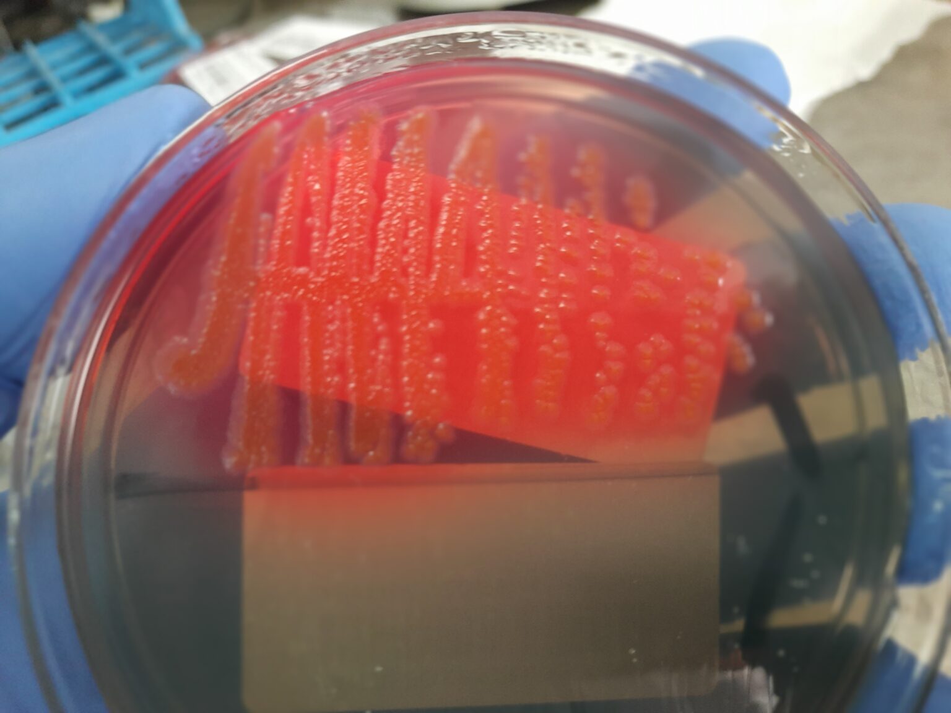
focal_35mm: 25
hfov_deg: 69.4
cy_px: 356
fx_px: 687
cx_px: 476
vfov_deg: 54.9
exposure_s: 1/33
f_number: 2
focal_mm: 4.6
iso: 320
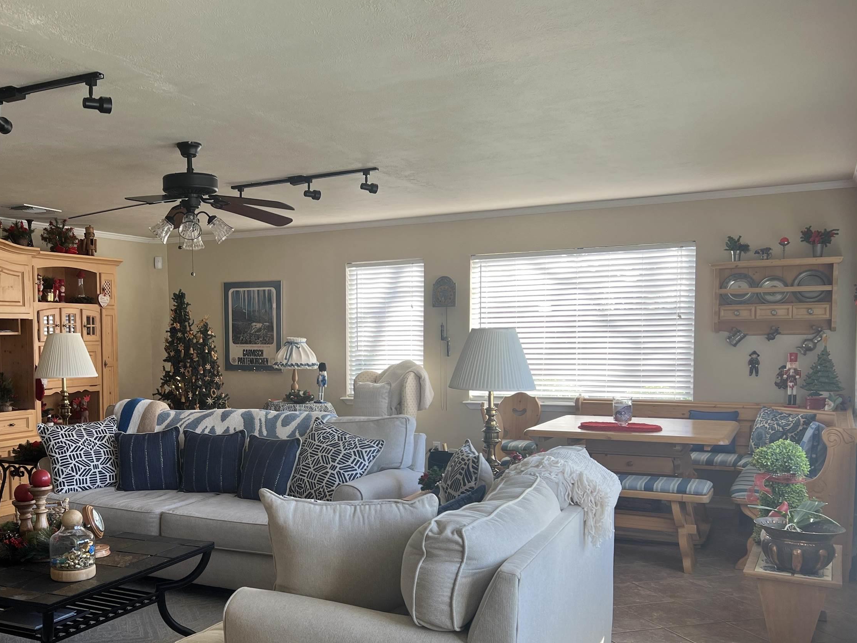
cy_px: 402
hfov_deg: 50.4
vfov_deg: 39.4
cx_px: 280
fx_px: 891
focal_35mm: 36
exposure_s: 1/121
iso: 40
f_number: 1.5
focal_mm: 5.7
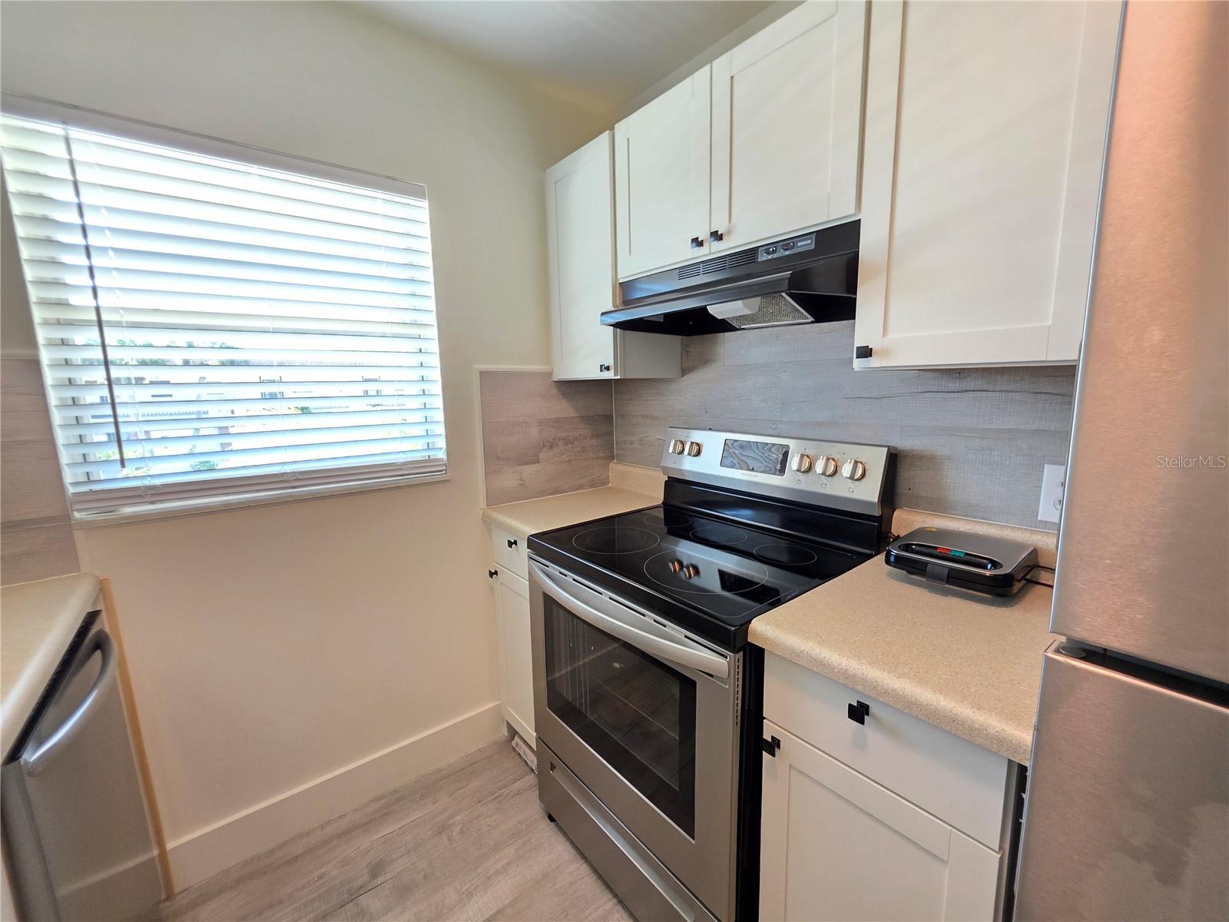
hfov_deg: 106.2
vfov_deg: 89.9
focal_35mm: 13
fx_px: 462
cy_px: 461
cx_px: 614
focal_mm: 2.2
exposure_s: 1/120
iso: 250
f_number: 1.9
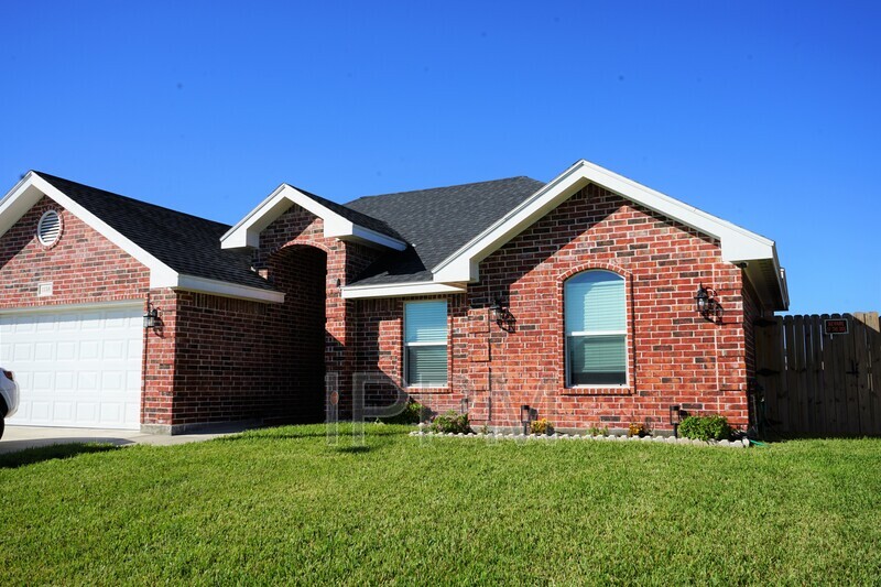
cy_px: 294
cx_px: 440
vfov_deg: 43.6
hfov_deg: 61.9
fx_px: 734
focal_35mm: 30
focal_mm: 30
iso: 100
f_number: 14
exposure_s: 1/125
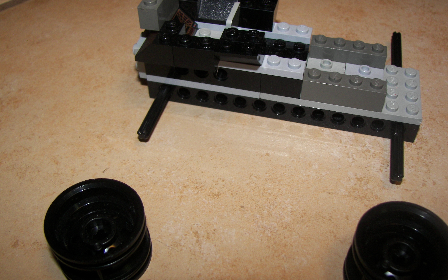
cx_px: 228
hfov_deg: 50.4
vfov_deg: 32.8
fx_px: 476
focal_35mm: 39
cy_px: 136
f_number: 2.8
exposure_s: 1/30
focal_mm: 6
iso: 100
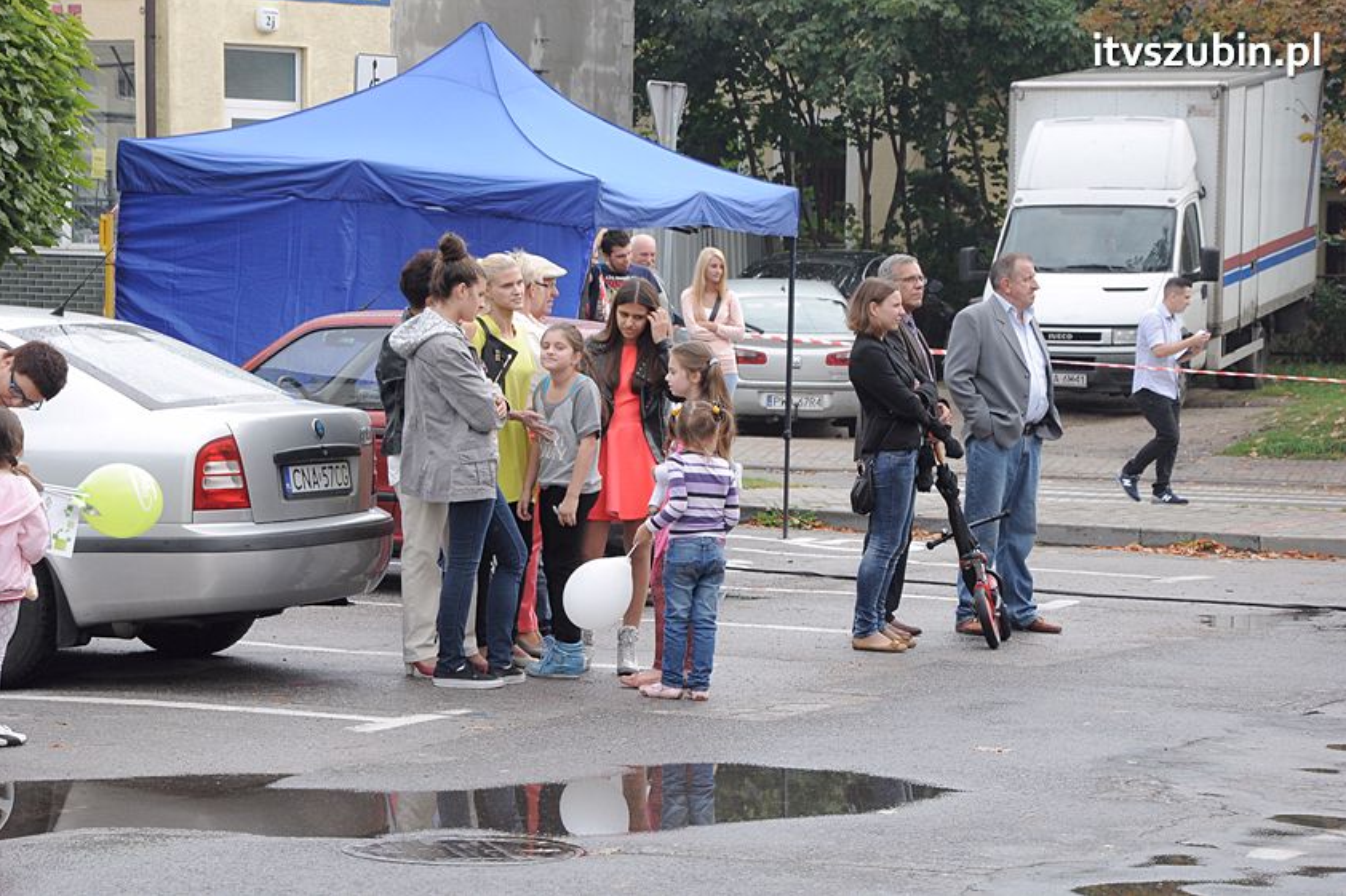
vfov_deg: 11.3
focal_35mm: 121
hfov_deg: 16.9
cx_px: 676
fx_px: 4523
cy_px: 448
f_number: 9
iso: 640
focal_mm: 80
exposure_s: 1/250
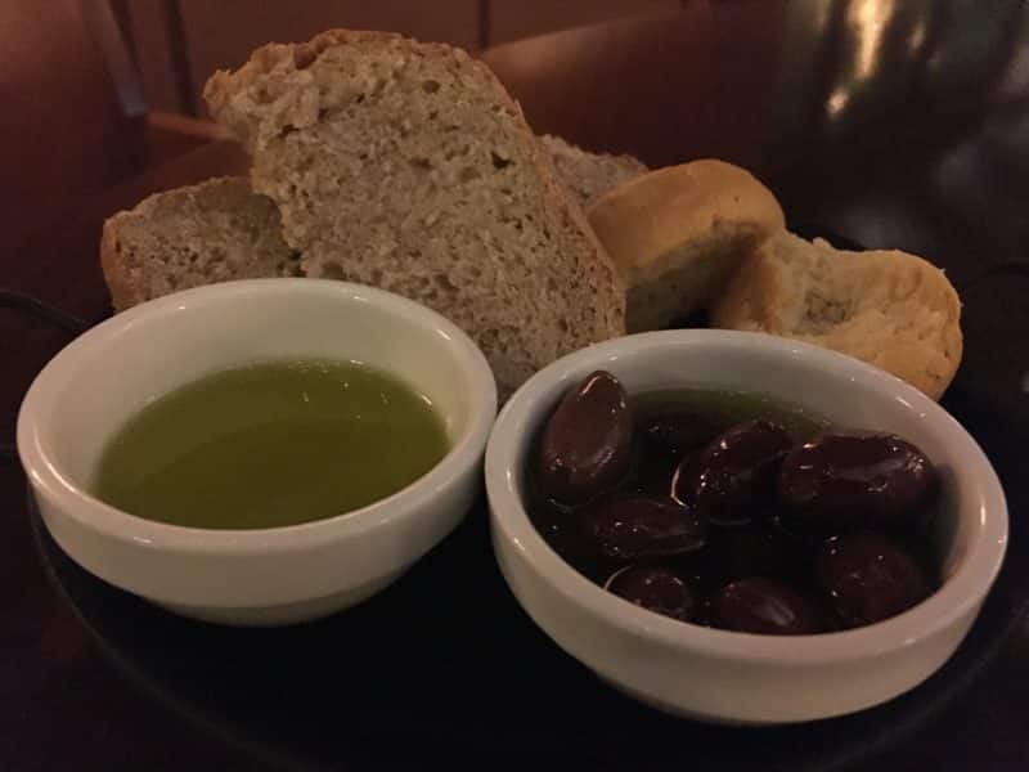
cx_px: 514
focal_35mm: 29
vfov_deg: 48.2
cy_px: 386
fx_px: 862
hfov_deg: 61.7
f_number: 2.2
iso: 2000
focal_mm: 4.15
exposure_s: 1/17
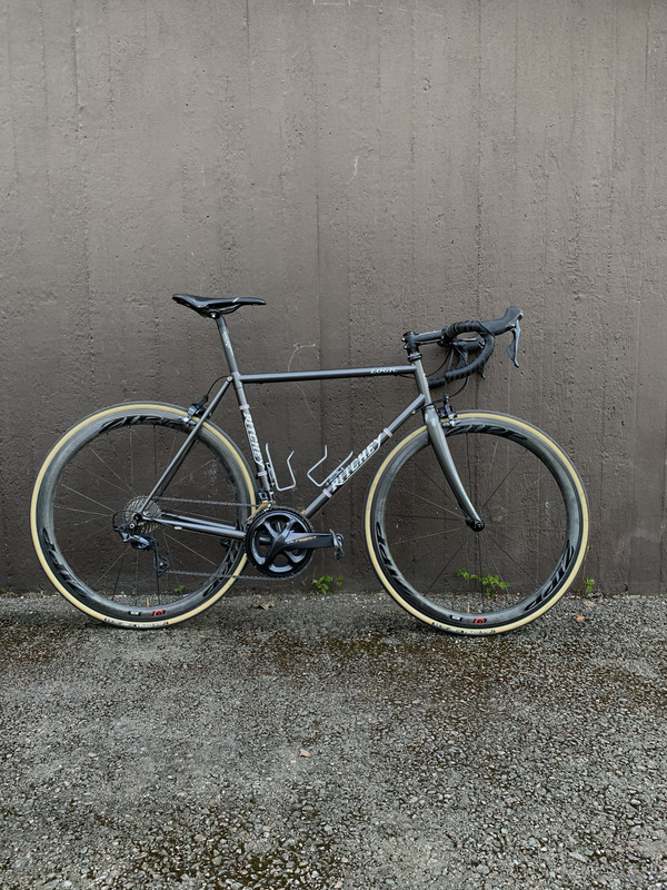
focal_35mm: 26
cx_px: 334
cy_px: 445
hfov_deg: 53.1
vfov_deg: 67.3
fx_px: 668
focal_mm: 4.25
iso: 125
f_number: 1.8
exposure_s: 1/60
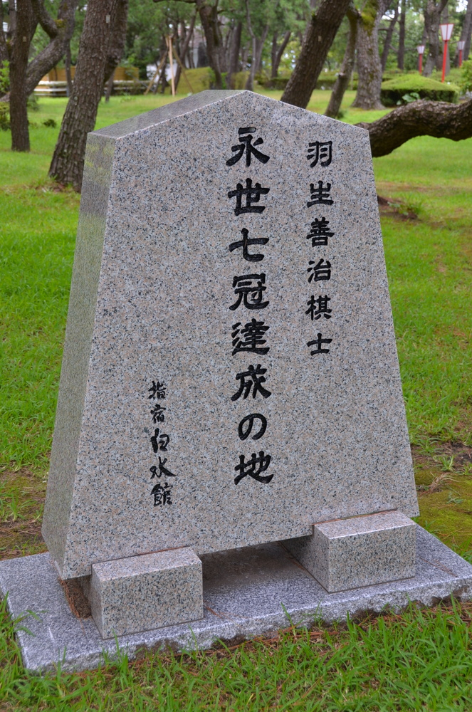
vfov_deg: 37.9
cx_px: 236
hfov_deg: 25.7
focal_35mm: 52
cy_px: 356
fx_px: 1036
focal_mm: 35
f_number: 5.6
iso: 200
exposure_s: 1/125
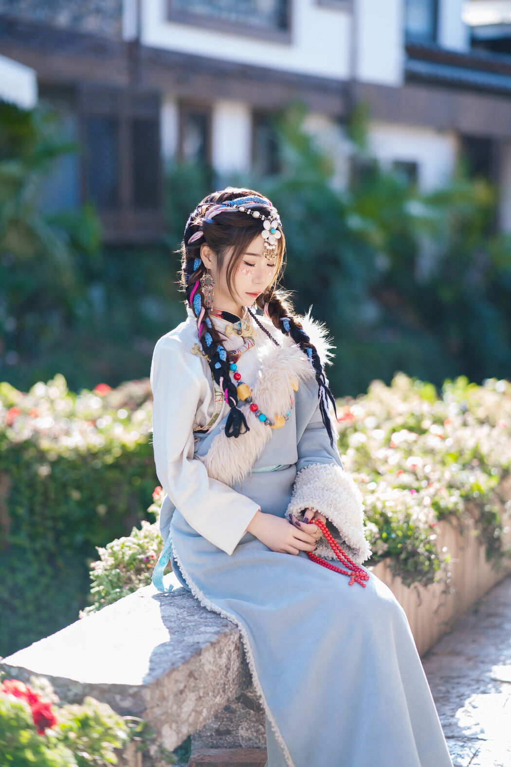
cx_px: 256
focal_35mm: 85
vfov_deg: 23.9
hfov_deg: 16.1
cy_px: 384
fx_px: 1810
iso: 80
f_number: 2
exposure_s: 1/320
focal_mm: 85
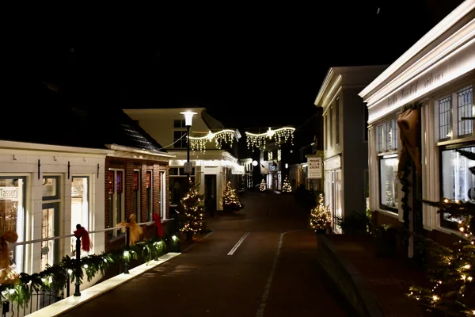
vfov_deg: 34.2
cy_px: 158
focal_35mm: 39
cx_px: 238
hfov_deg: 49.6
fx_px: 515
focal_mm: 26
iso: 4000
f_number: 5
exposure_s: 1/50
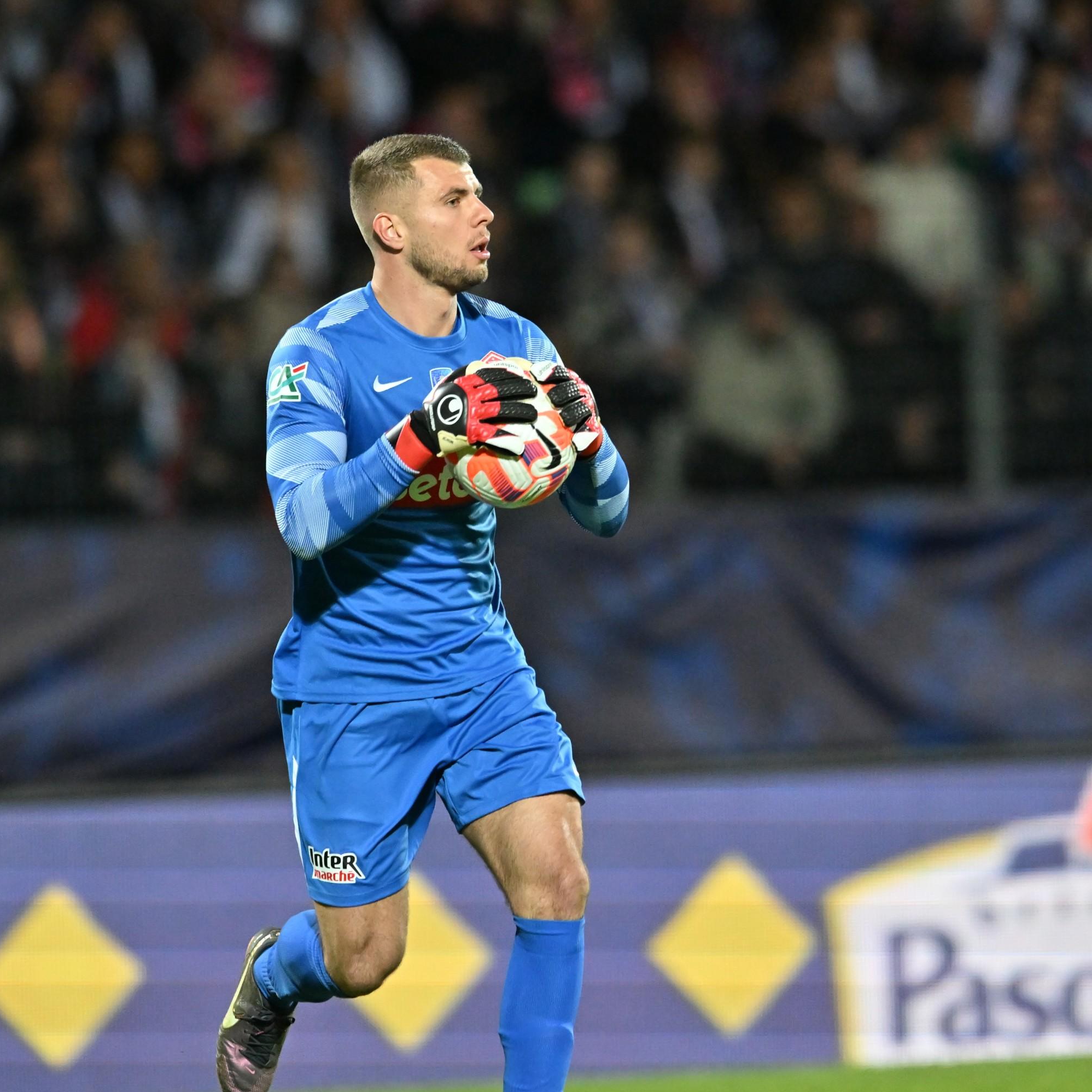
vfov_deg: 2.3
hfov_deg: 2.3
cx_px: 635
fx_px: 27339
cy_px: 546
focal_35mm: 766
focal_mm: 400
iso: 2500
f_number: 4
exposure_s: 1/1000
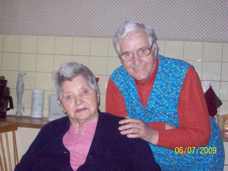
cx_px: 114
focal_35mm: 70
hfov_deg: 27.8
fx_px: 461
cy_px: 86
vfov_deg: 21.0
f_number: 3.8
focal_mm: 11.6
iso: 800
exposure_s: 1/194
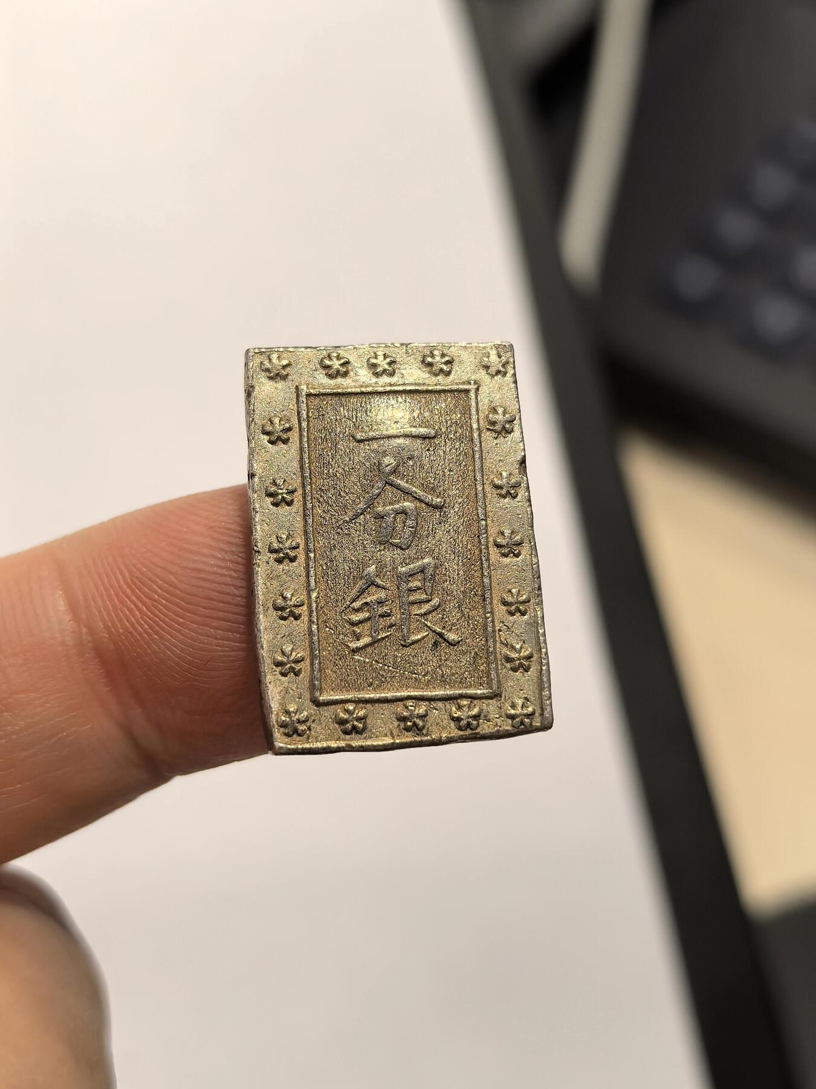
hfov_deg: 27.0
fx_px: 1697
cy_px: 544
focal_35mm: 54
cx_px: 408
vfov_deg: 35.5
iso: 250
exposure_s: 1/100
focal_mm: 6.98
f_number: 2
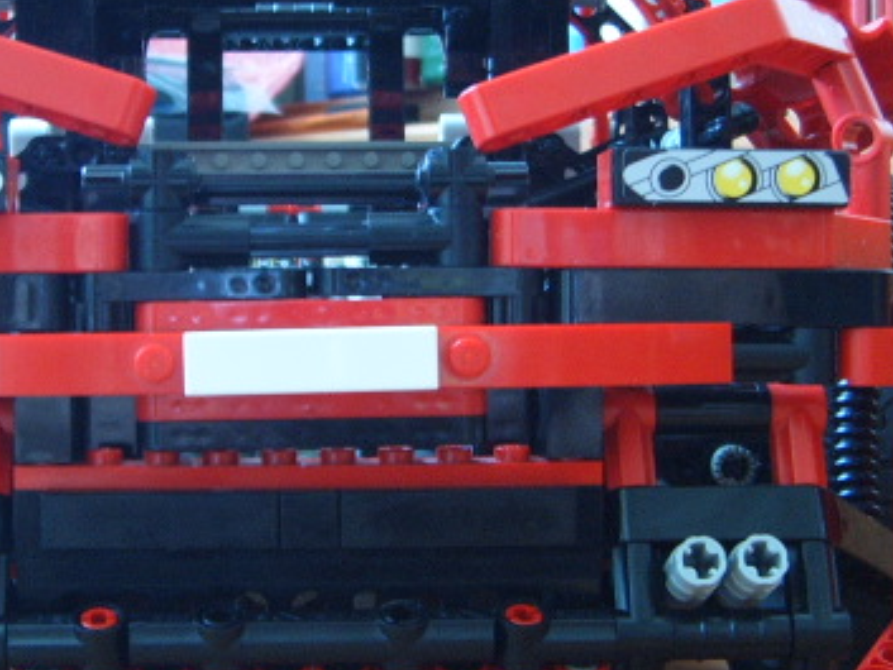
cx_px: 301
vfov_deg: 21.9
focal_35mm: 67
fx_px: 1729
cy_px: 316
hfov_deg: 28.8
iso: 141
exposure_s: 1/4
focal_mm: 6.2
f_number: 2.9
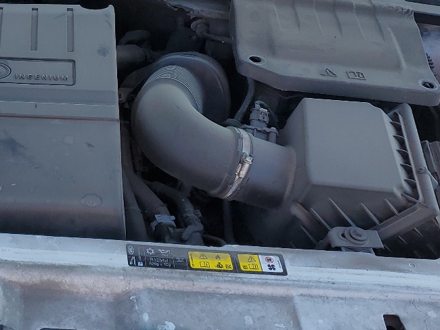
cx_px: 51
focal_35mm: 64
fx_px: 814
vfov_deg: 22.7
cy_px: 85
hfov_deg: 29.1
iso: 50
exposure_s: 1/833
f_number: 1.5
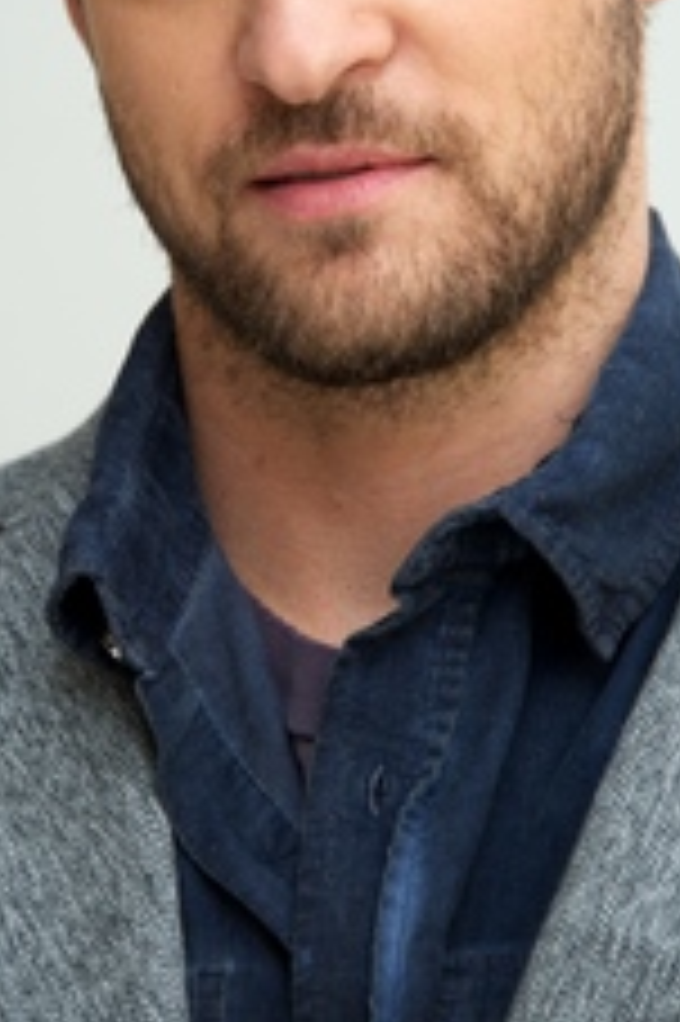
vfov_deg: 5.6
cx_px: 333
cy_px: 270
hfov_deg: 3.7
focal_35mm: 370
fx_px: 10499
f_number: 6.3
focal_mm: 210
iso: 500
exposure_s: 1/80
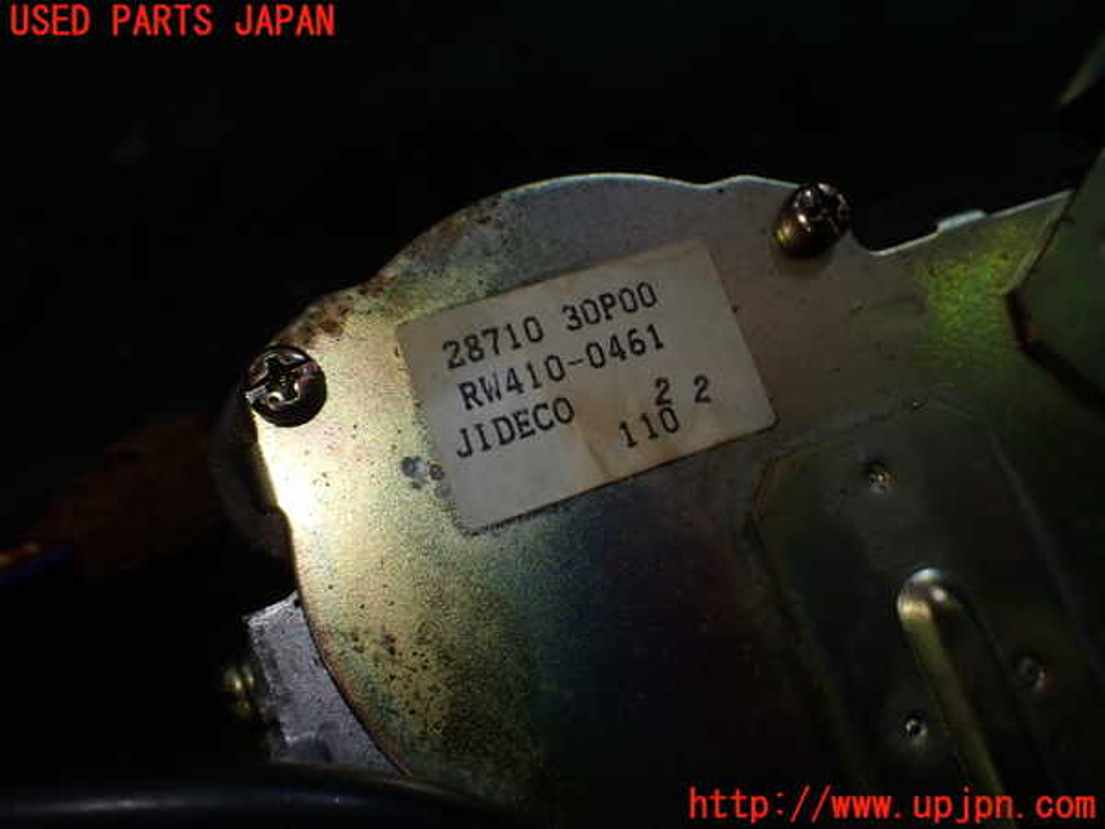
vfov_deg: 46.8
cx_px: 552
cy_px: 414
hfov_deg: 60.0
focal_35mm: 30
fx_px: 958
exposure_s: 1/125
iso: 100
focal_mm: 5.4
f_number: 3.2
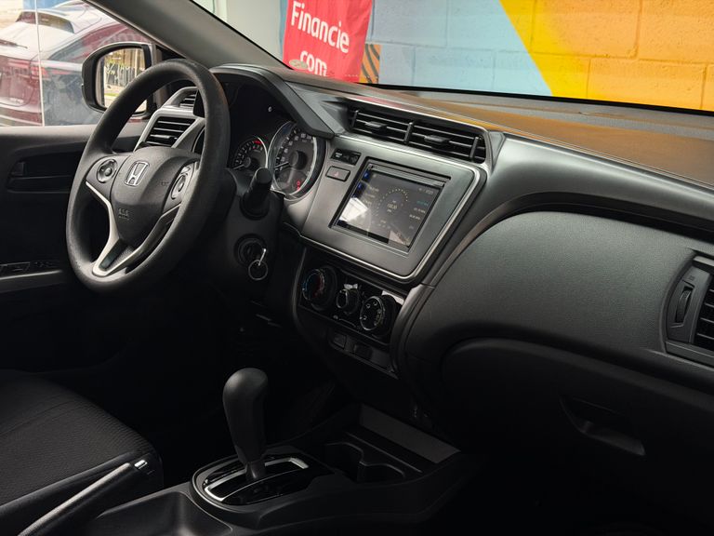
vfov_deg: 30.3
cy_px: 268
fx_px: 990
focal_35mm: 48
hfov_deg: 39.7
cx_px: 357
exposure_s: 1/60
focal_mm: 6.76
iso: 100
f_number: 1.78
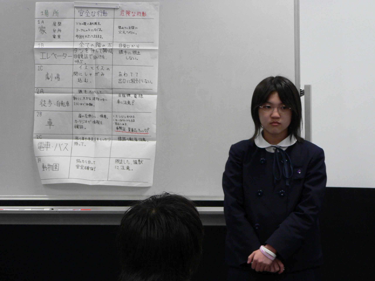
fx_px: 1592
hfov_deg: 13.4
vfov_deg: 10.1
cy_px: 140
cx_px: 188
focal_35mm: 147
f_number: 3.3
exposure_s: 1/30
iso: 150
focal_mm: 24.6
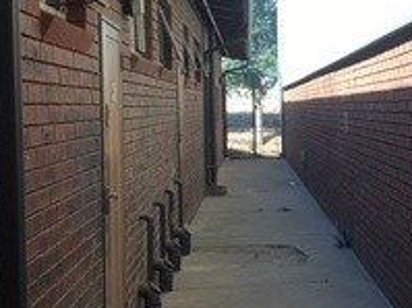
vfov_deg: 20.1
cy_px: 154
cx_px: 439
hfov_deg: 25.0
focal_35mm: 73
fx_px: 868
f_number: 2.2
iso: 25
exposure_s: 1/189
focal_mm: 4.15
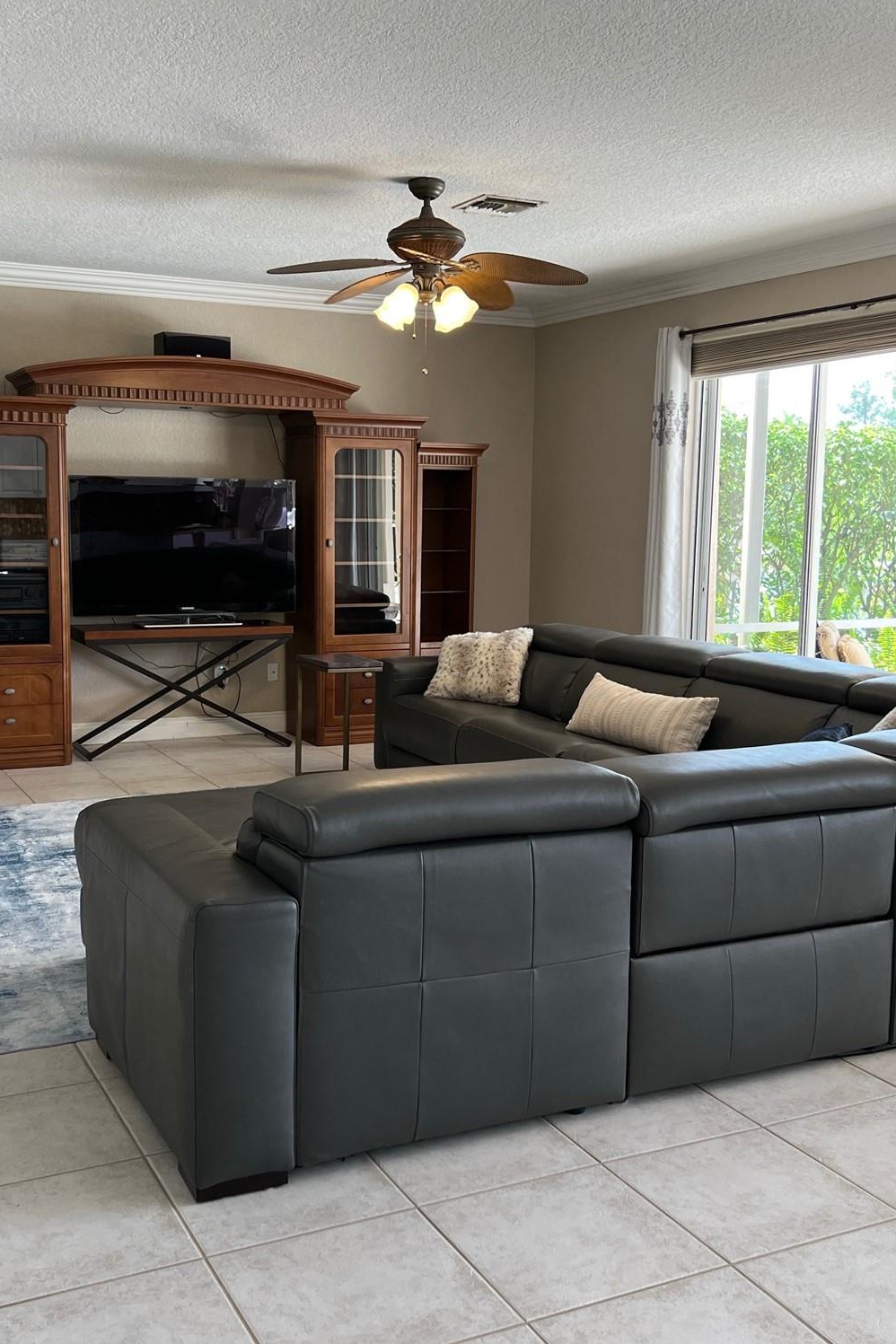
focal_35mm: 37
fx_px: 1381
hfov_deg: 35.9
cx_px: 435
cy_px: 674
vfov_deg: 51.9
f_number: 1.5
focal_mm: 5.7
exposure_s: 1/120
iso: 80
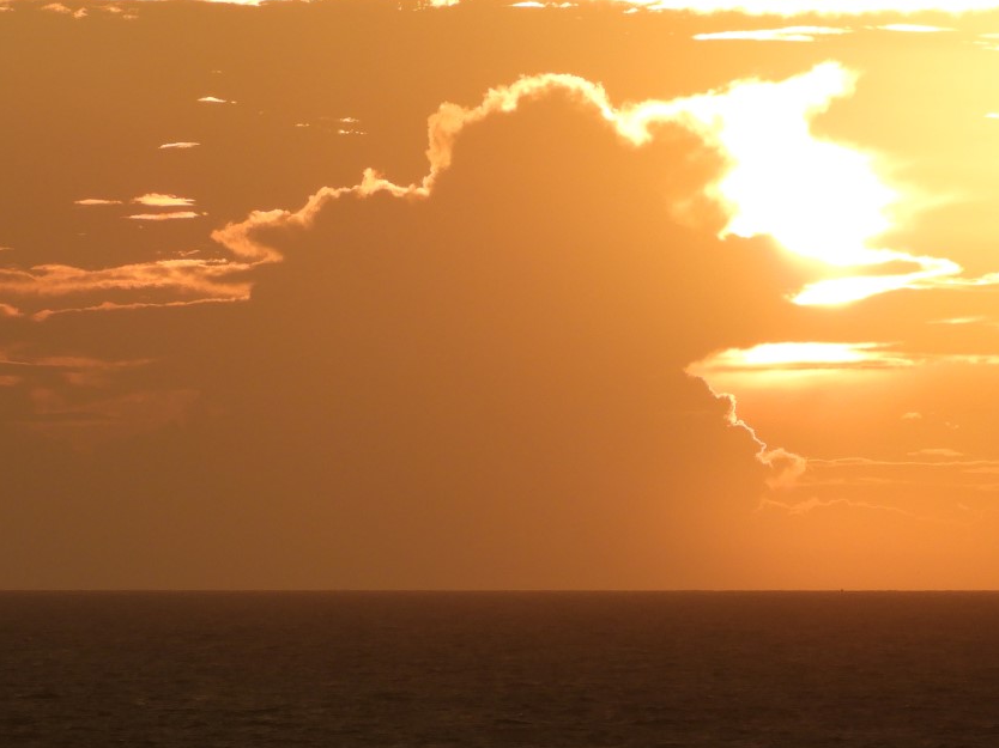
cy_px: 524
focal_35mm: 570
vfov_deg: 2.6
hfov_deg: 3.5
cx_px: 436
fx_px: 16445
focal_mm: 59.1
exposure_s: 1/320
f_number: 5.5
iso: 100
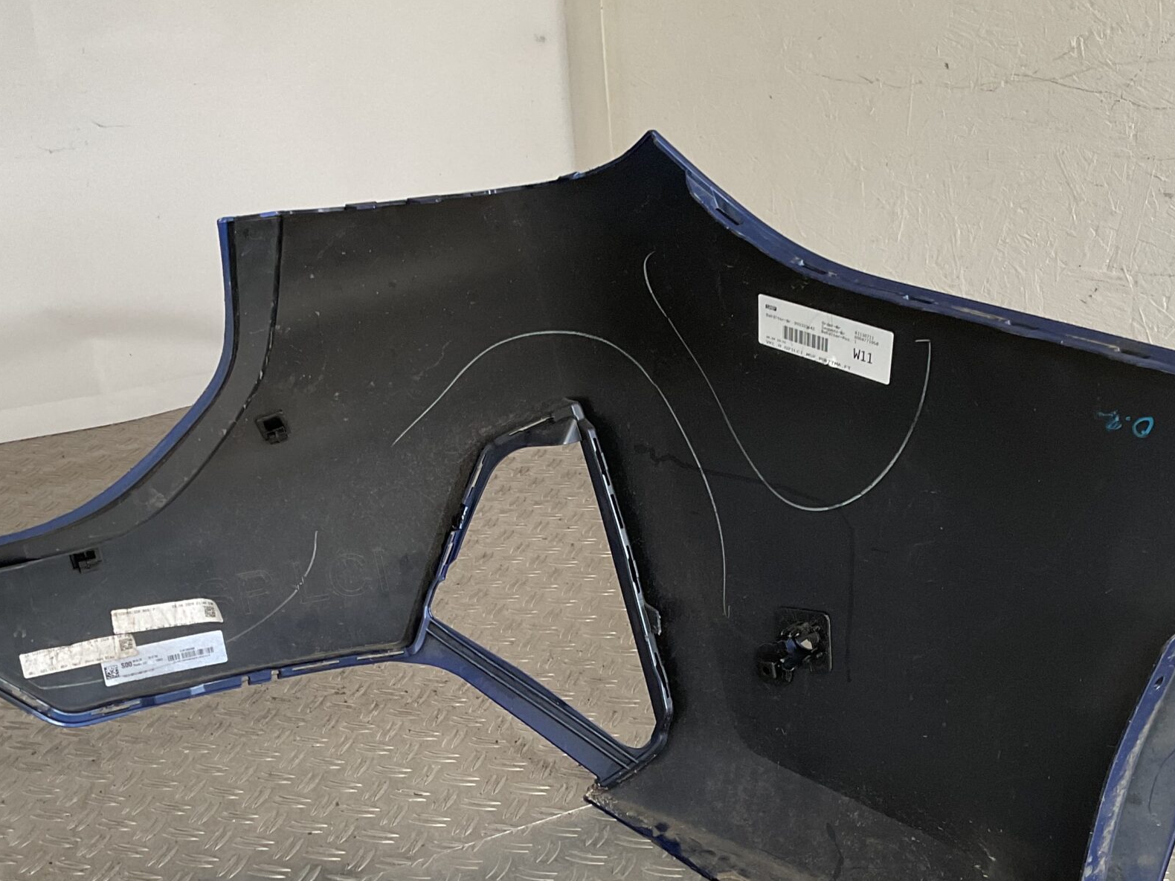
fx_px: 1595
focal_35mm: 47
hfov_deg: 40.4
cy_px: 627
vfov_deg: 30.5
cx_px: 556
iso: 64
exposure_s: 1/50
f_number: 1.8
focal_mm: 3
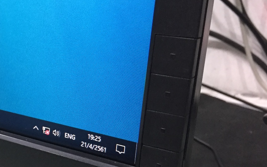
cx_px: 21
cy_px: 95
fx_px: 429
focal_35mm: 59
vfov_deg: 22.0
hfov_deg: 32.6
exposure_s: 1/33
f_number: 2.2
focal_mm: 4.15
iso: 200
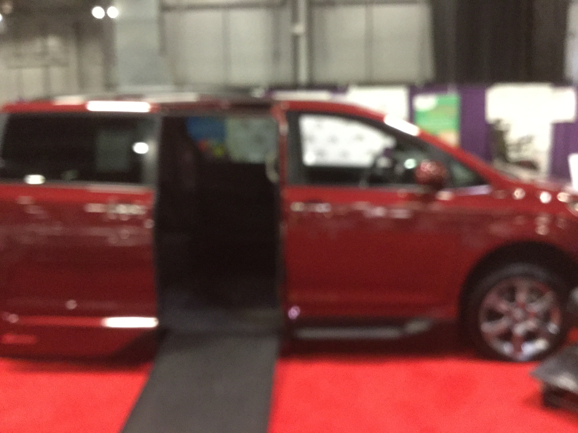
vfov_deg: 45.4
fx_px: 518
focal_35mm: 31
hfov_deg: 58.4
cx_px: 289
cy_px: 216
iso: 400
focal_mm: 3.3
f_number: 2.4
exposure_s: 1/15
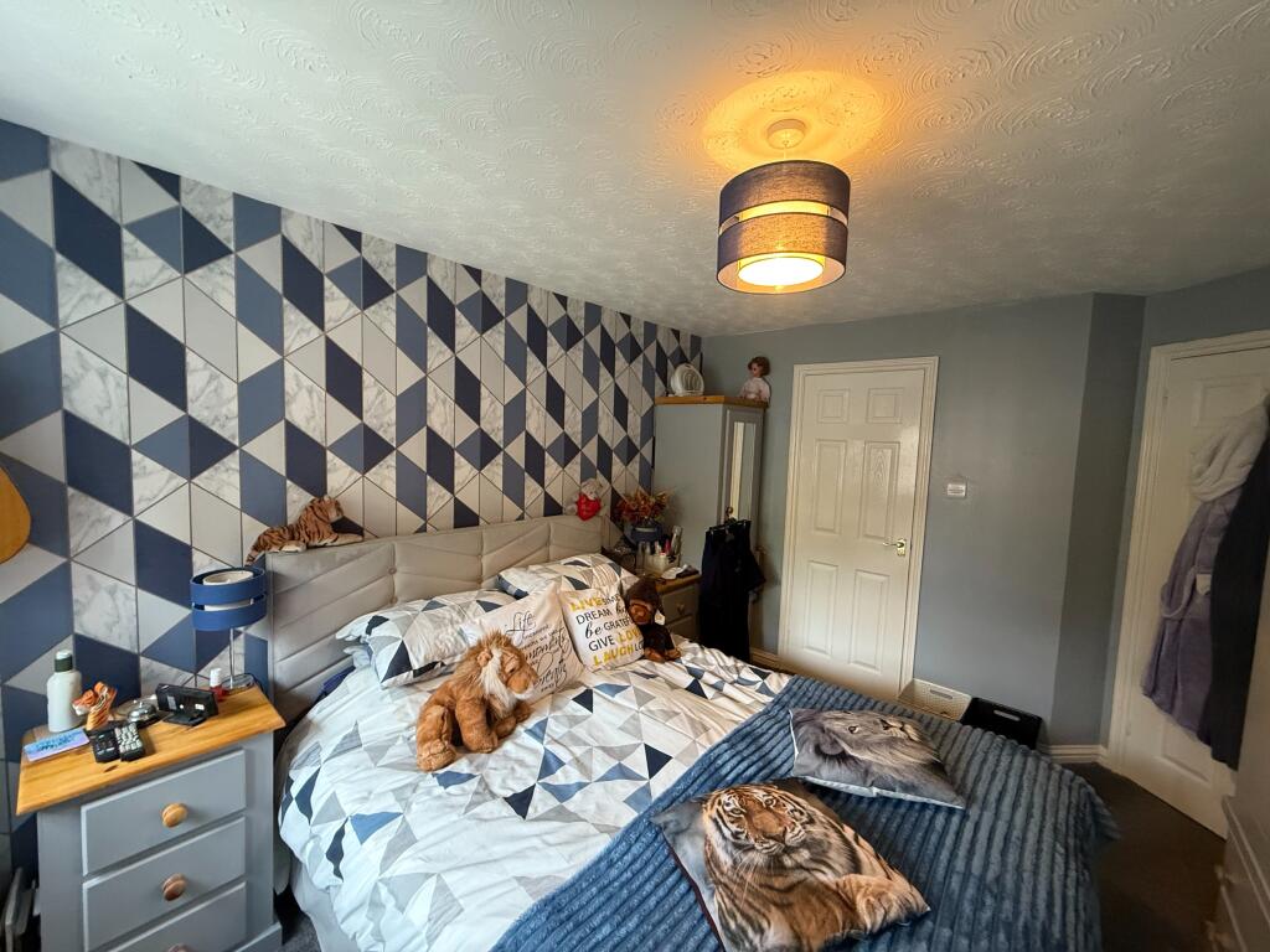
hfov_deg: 102.1
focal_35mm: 14
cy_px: 476
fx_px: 514
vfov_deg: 85.7
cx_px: 635
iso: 500
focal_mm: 2.22
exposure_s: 1/50
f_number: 2.2
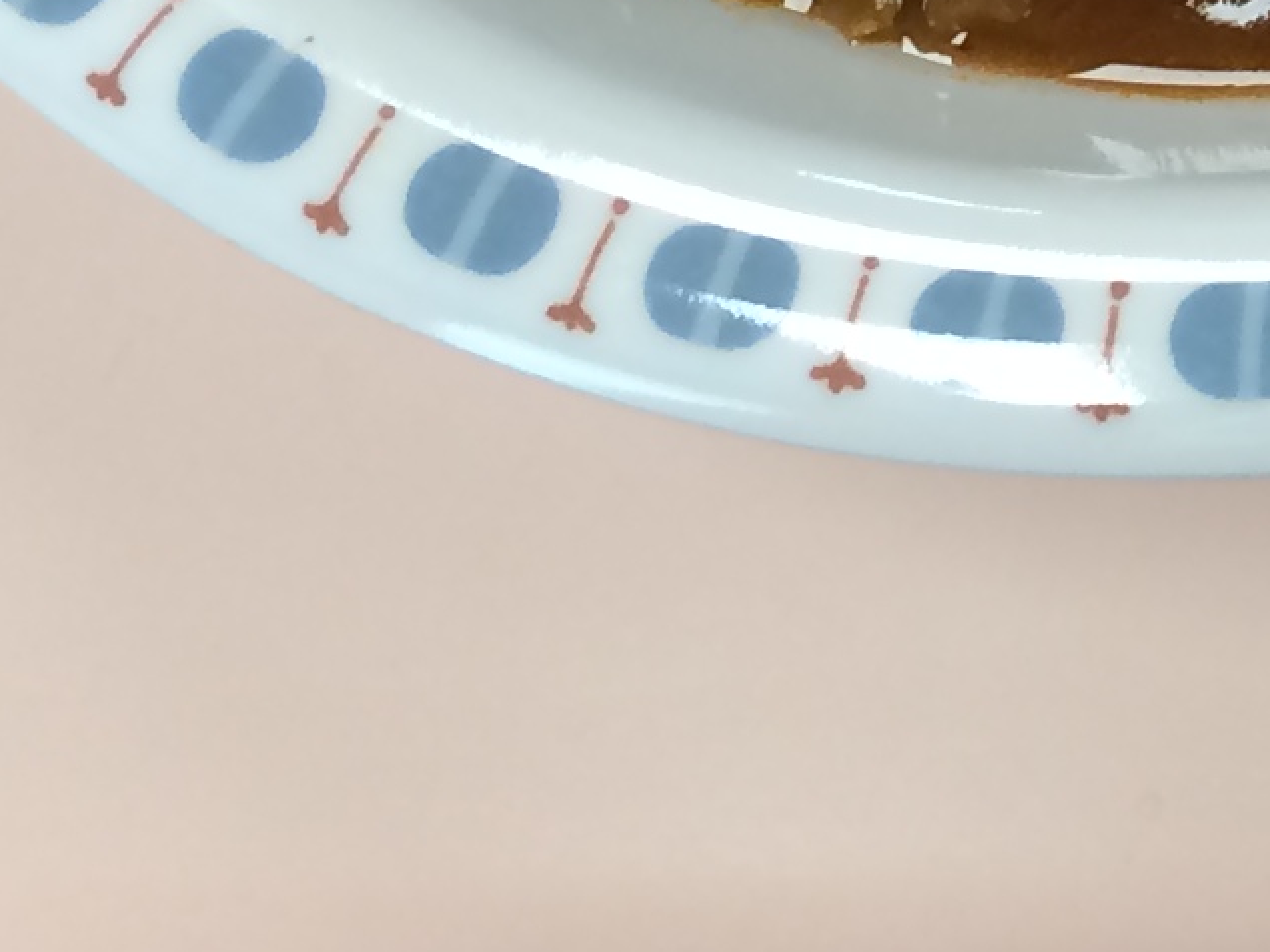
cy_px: -1195
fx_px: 5650
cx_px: 2472
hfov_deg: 11.6
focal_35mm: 154
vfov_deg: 8.9
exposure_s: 1/40
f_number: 2.2
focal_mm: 4.12
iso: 40
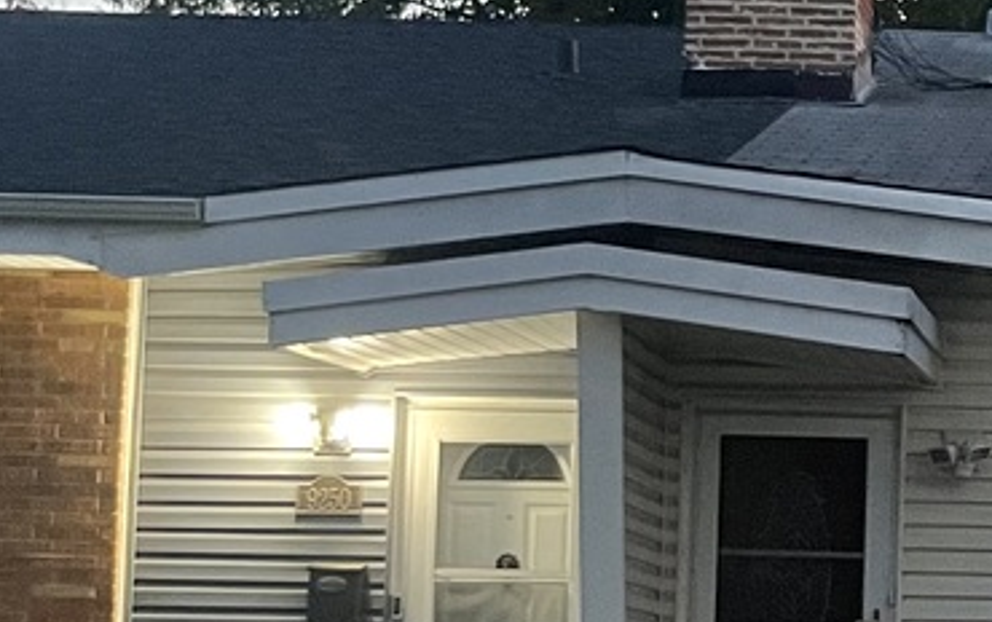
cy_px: 539
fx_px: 2787
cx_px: 1265
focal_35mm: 103
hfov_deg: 18.8
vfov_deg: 12.7
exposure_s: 1/60
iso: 250
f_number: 1.6
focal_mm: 5.1
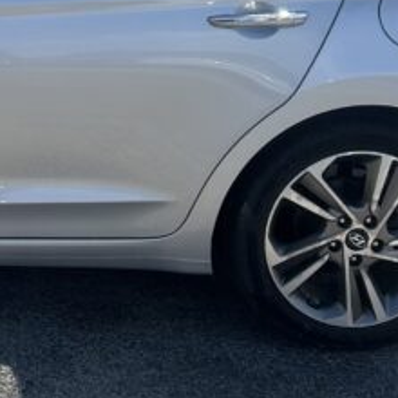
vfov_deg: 15.5
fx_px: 1392
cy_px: -116
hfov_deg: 15.2
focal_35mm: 107
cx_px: -175
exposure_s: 1/3460
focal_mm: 5.7
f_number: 1.5
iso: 50
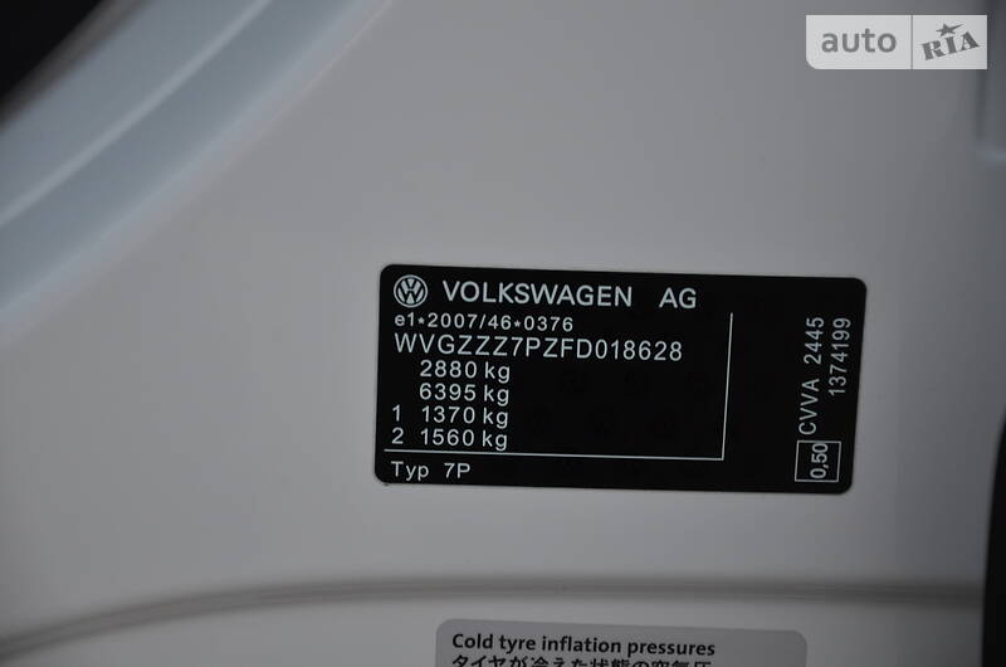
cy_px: 334
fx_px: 4392
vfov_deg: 8.7
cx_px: 503
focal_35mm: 158
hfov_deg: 13.1
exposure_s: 1/60
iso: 560
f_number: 5.6
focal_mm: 105
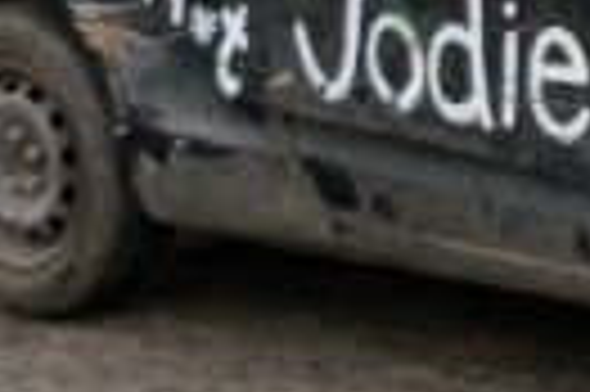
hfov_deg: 6.0
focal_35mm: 338
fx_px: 5533
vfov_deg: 4.0
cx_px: 896
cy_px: -126
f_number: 5
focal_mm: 46
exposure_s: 1/500
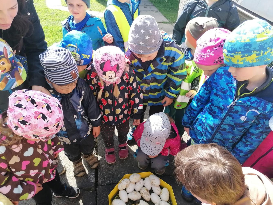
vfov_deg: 51.4
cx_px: 136
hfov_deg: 65.3
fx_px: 213
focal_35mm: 27
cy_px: 102
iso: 160
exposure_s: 1/731
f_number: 1.8
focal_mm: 4.75
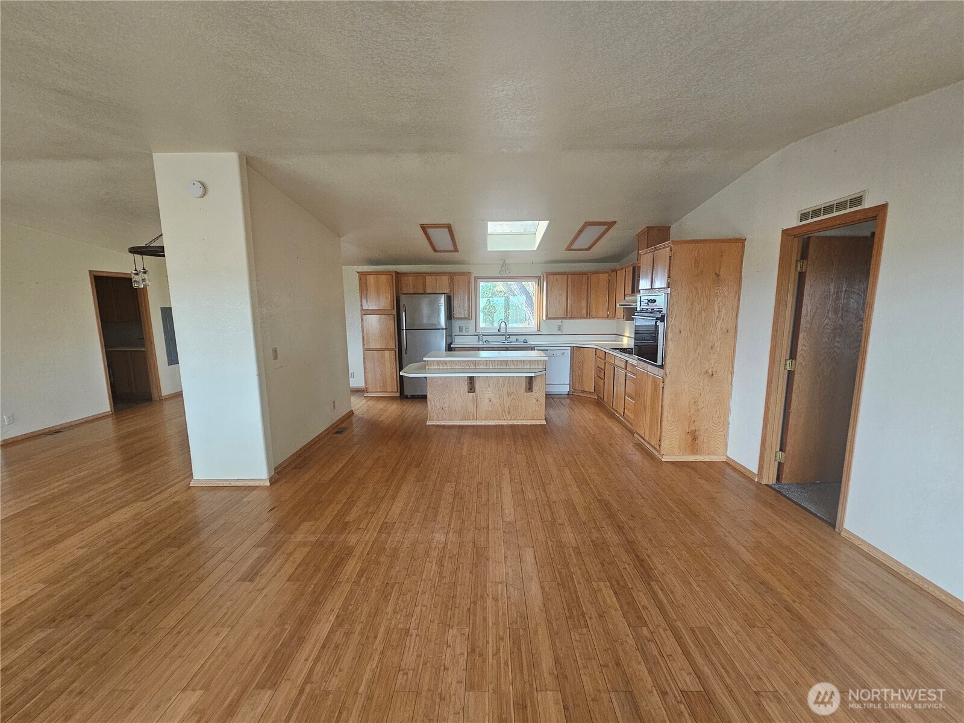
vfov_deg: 89.9
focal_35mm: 13
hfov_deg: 106.2
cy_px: 362
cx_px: 482
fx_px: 362
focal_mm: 2.2
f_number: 2.2
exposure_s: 1/40
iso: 320
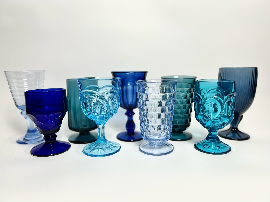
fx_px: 203
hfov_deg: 67.3
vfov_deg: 53.0
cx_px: 135
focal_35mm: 26
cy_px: 101
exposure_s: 1/120
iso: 50
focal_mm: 5.7
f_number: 1.5
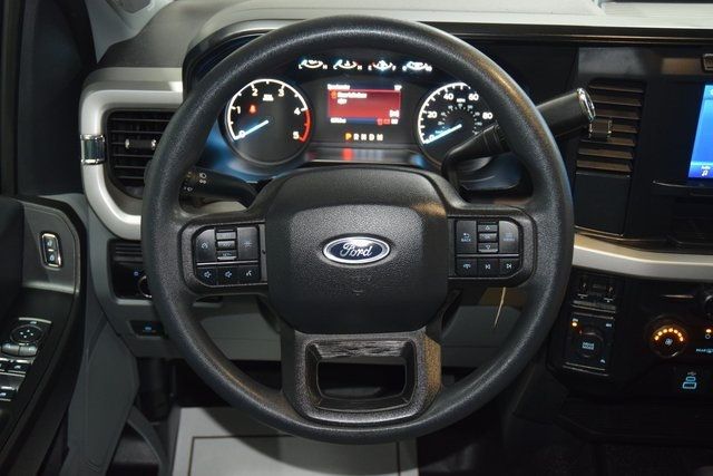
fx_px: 802
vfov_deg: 33.0
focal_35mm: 40
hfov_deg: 47.9
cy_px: 238
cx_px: 356
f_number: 3.8
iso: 1800
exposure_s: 1/30
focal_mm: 27
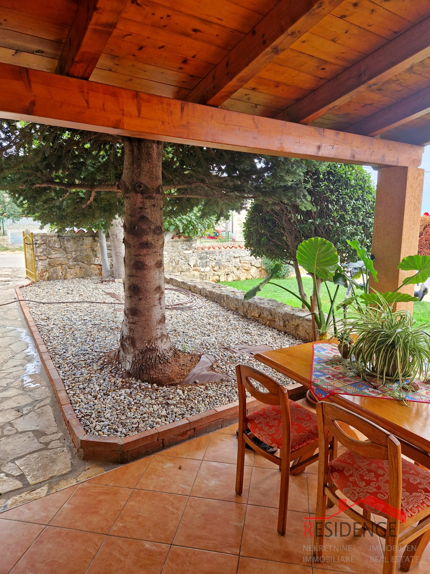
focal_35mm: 23
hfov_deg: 58.9
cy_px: 287
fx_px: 381
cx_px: 215
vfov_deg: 73.9
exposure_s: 1/180
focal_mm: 5.4
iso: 100
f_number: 1.8
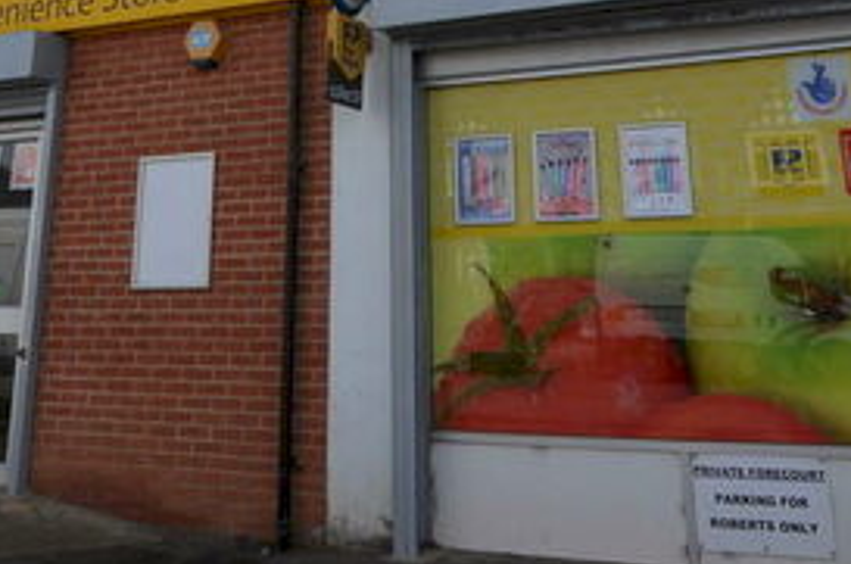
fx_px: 998
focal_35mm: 42
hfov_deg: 46.2
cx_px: 430
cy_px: -104
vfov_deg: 27.9
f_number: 8
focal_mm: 11
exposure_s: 1/250
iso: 125
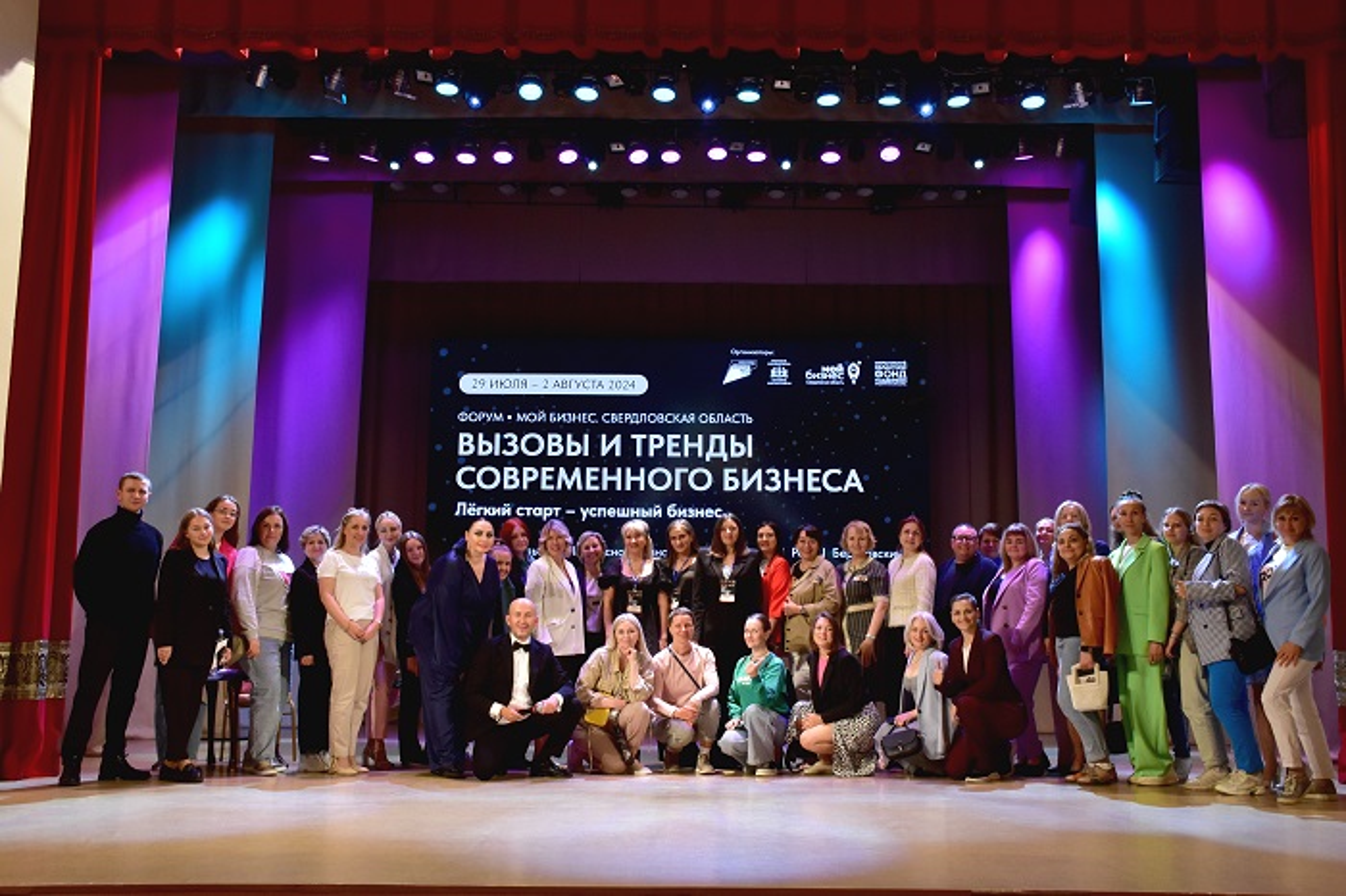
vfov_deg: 38.3
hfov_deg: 55.1
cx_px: 673
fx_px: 1289
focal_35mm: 34
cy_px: 448
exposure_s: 1/40
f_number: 9
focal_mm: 23
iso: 1400
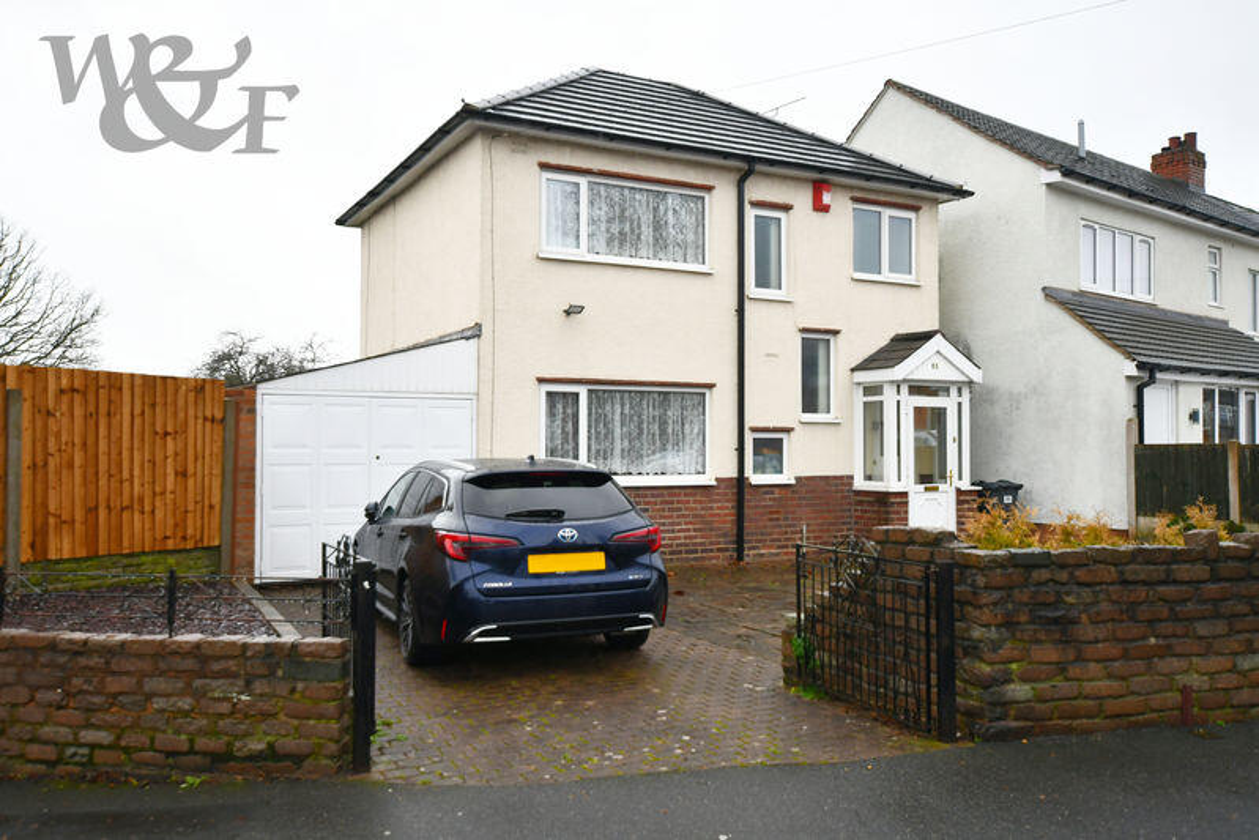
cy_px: 420
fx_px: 1049
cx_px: 630
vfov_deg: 43.6
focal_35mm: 30
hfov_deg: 61.9
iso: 400
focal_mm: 20
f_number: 4.5
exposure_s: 1/250
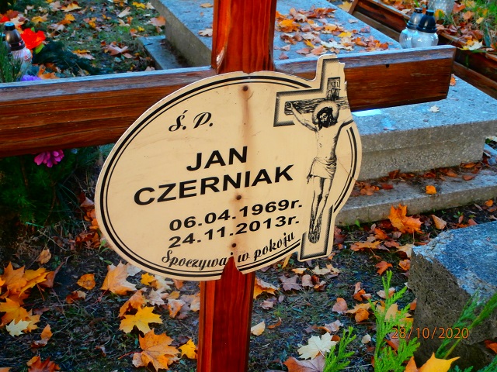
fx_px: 818
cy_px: 186
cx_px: 248
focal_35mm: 57
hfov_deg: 33.8
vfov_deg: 25.7
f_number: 4.5
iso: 200
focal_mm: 10.11
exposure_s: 1/50
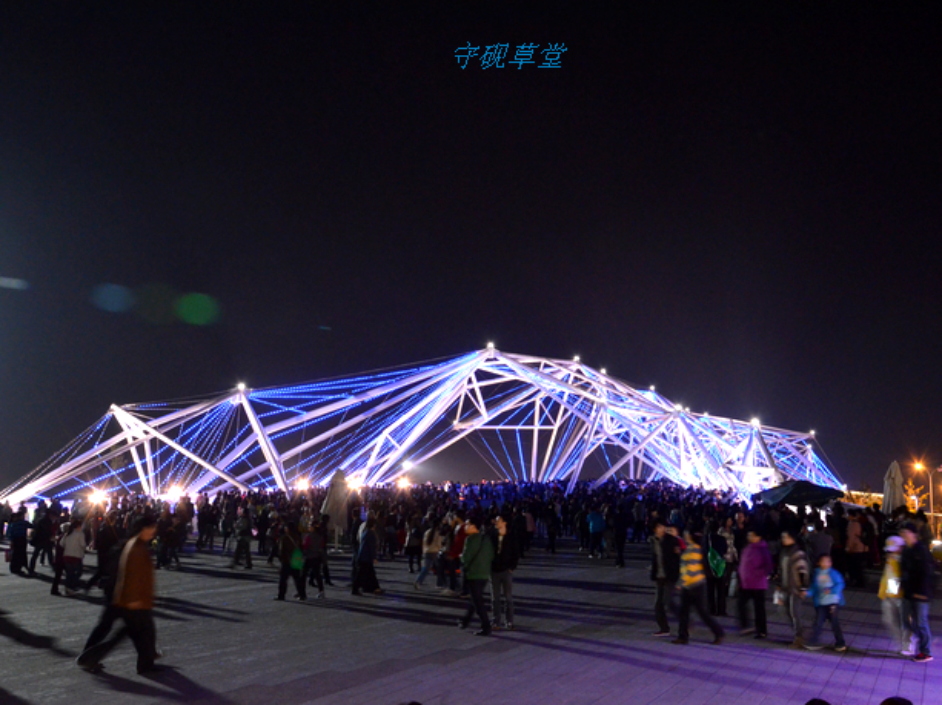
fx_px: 940
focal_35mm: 35
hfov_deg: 53.2
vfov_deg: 41.1
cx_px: 506
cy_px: 352
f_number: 8
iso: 3200
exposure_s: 1/13
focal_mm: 21
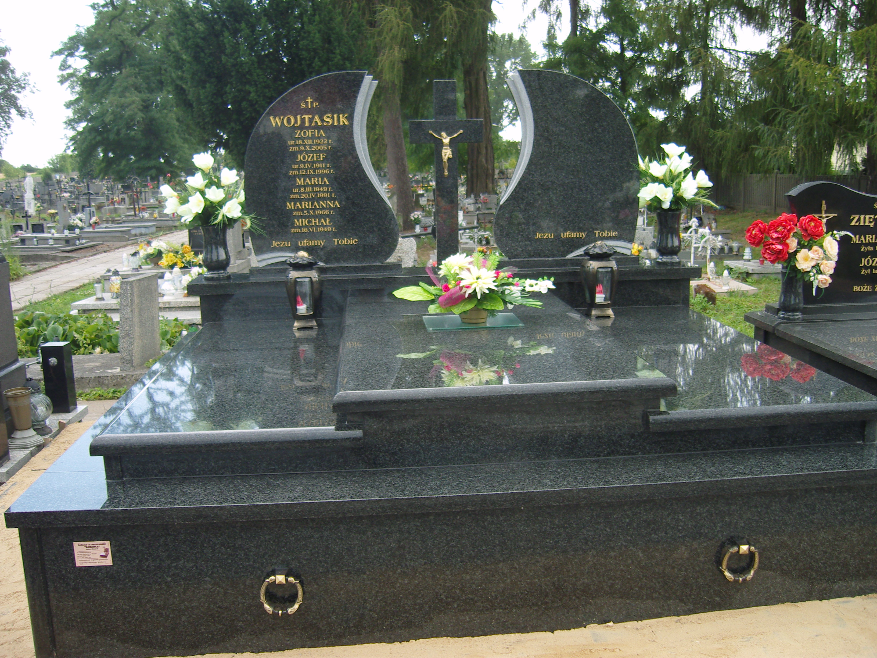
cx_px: 438
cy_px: 329
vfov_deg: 41.8
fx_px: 861
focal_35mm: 34
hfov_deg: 54.0
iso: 100
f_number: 2.8
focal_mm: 7.3
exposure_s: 1/250
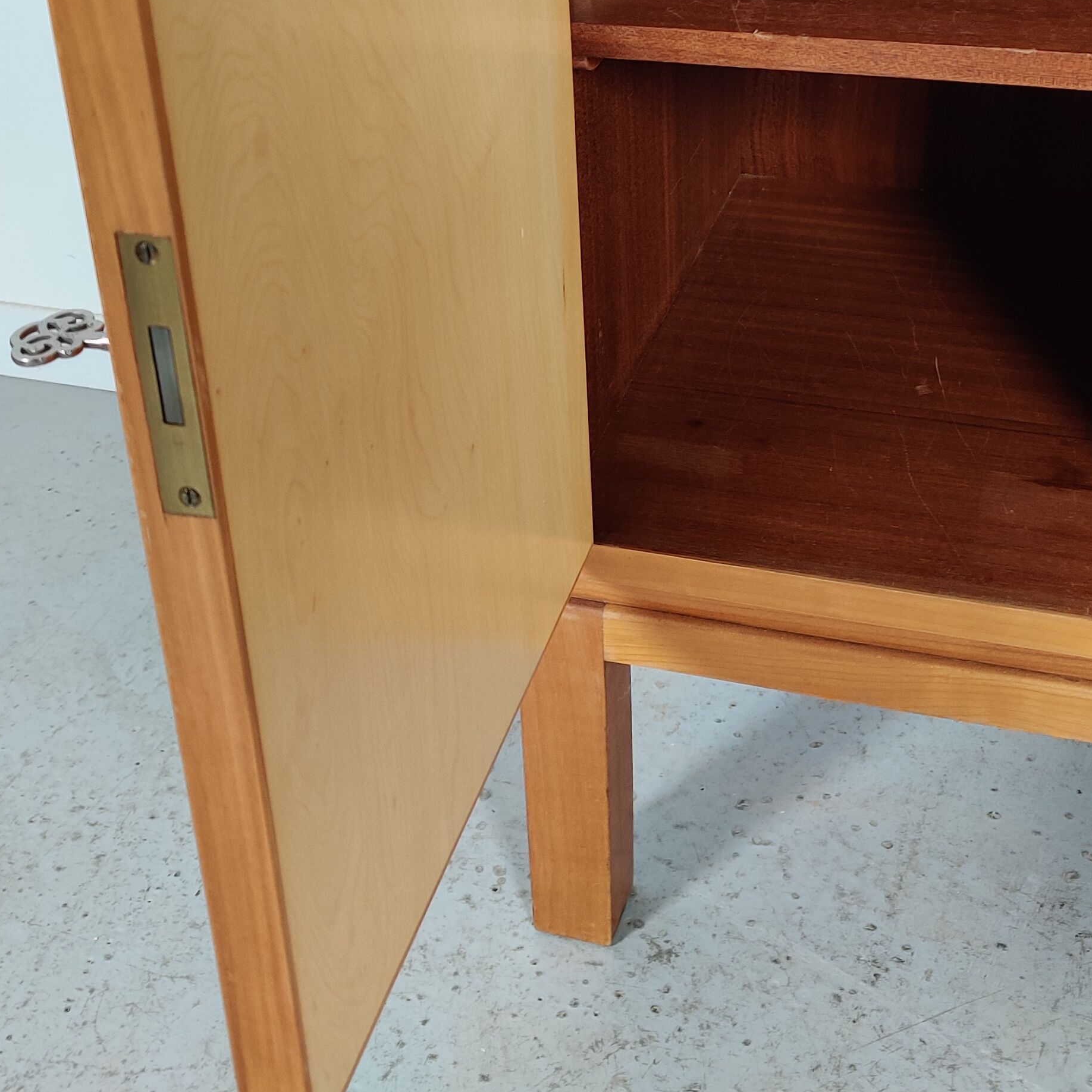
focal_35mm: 52
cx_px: 643
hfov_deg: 32.7
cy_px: 209
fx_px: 1856
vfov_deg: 31.9
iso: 160
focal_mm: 4.75
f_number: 1.65
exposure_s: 1/50
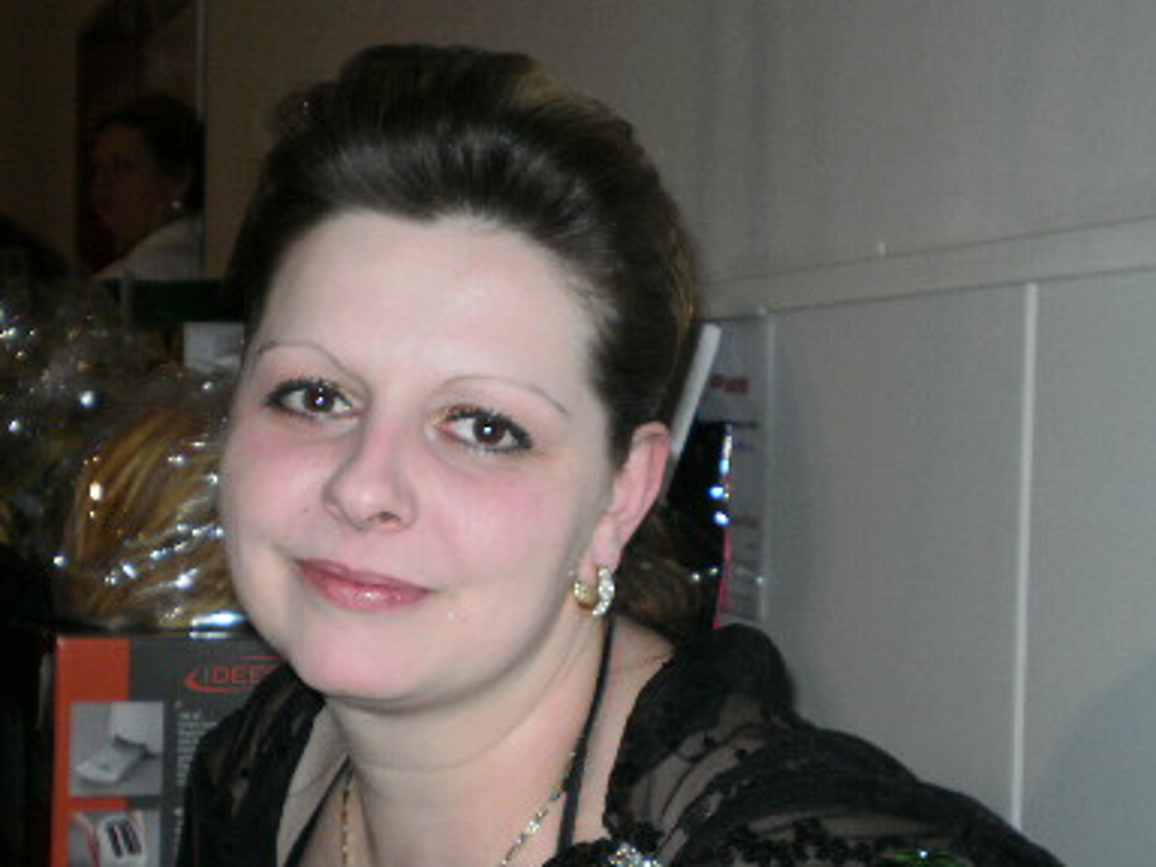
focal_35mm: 70
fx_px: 2338
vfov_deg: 20.9
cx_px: 449
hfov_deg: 27.7
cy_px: 581
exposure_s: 1/40
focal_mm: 7.4
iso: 125
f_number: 3.5
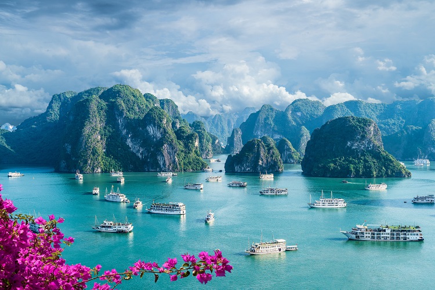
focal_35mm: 49
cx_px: 218
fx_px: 592
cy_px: 145
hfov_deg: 40.3
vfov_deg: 27.5
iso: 100
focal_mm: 49
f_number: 10
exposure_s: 1/500
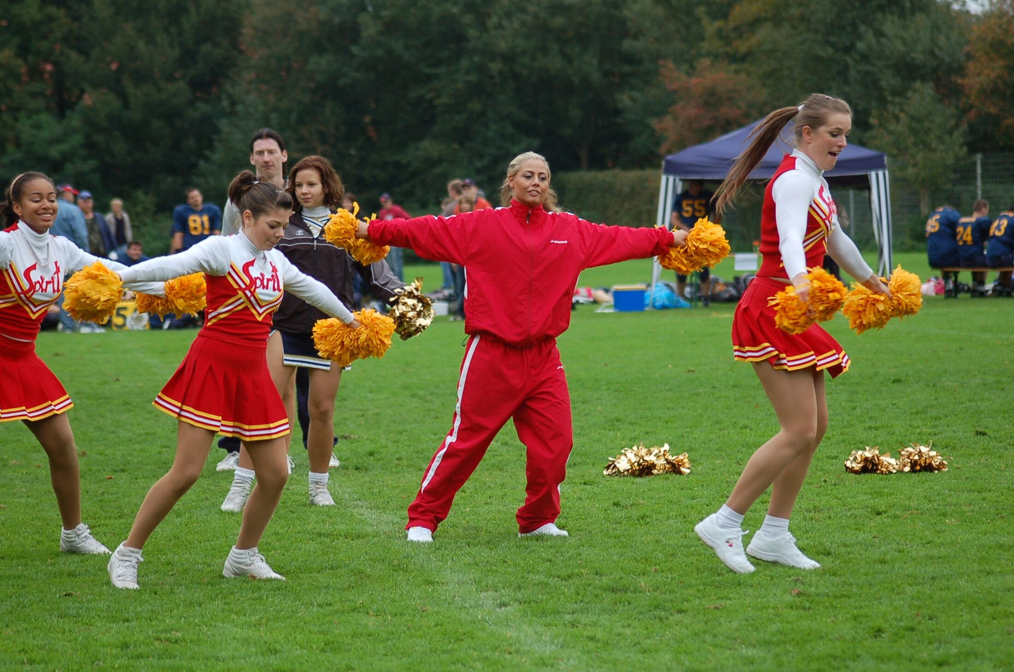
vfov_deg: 8.3
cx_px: 507
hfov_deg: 12.5
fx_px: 4639
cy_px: 336
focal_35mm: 165
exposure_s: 1/500
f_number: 4.2
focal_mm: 110
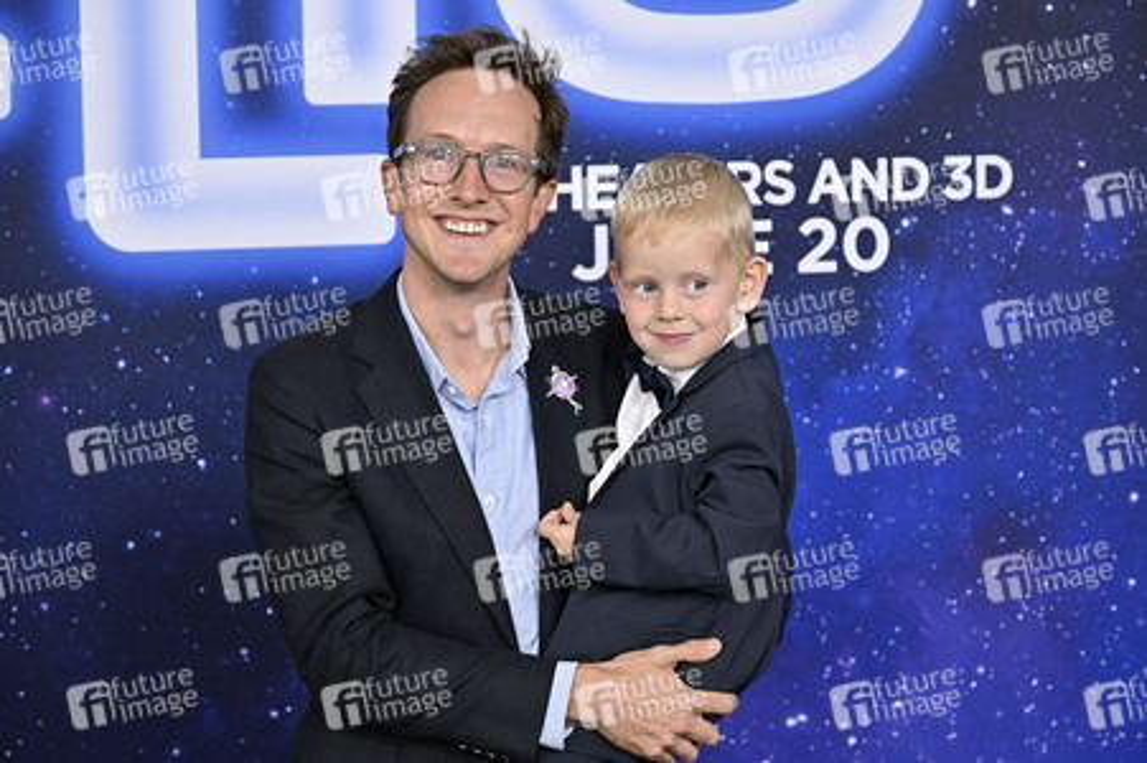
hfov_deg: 21.3
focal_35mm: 96
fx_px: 3056
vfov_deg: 14.2
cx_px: 574
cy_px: 382
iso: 1600
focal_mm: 96
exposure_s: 1/320
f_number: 5.6
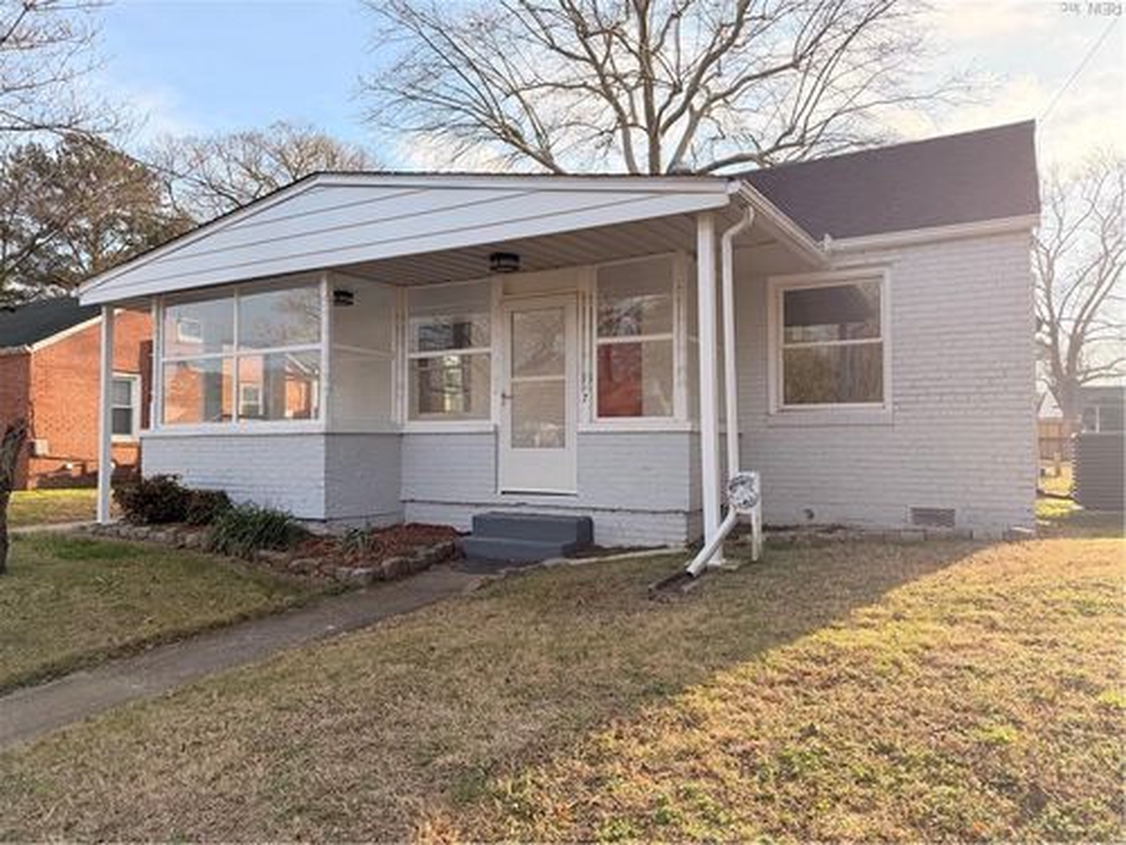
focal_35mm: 24
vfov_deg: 56.8
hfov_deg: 71.6
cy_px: 422
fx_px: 781
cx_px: 563
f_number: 1.78
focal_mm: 6.76
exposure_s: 1/2299
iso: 100
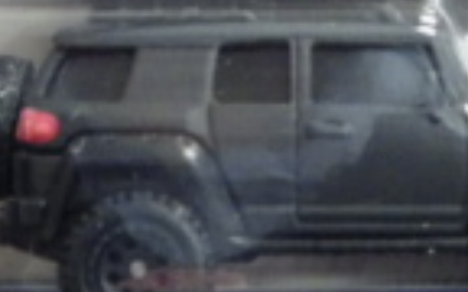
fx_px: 2041
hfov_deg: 13.1
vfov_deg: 7.7
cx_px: 283
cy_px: -360
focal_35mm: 160
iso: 800
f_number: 3.4
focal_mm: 6.2
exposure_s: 1/30
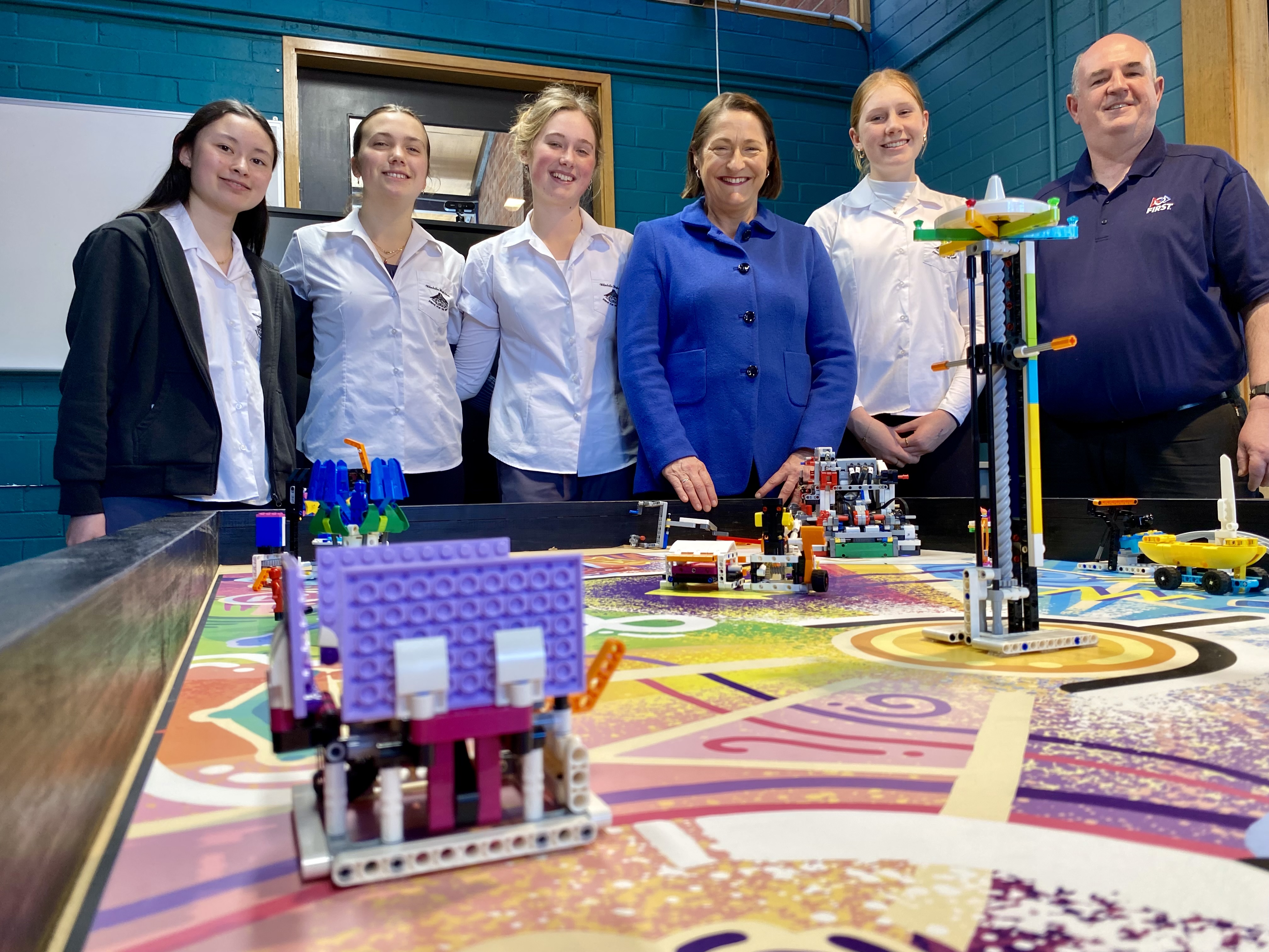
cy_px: 476
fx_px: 953
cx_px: 634
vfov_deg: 53.1
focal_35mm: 26
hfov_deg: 67.3
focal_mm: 4.25
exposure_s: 1/100
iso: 100
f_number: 1.8
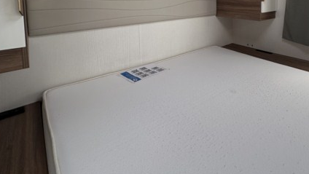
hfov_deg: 75.7
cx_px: 211
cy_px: 8
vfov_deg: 43.8
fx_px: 189
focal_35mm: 23
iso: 100
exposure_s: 1/99
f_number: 2.2
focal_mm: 2.22
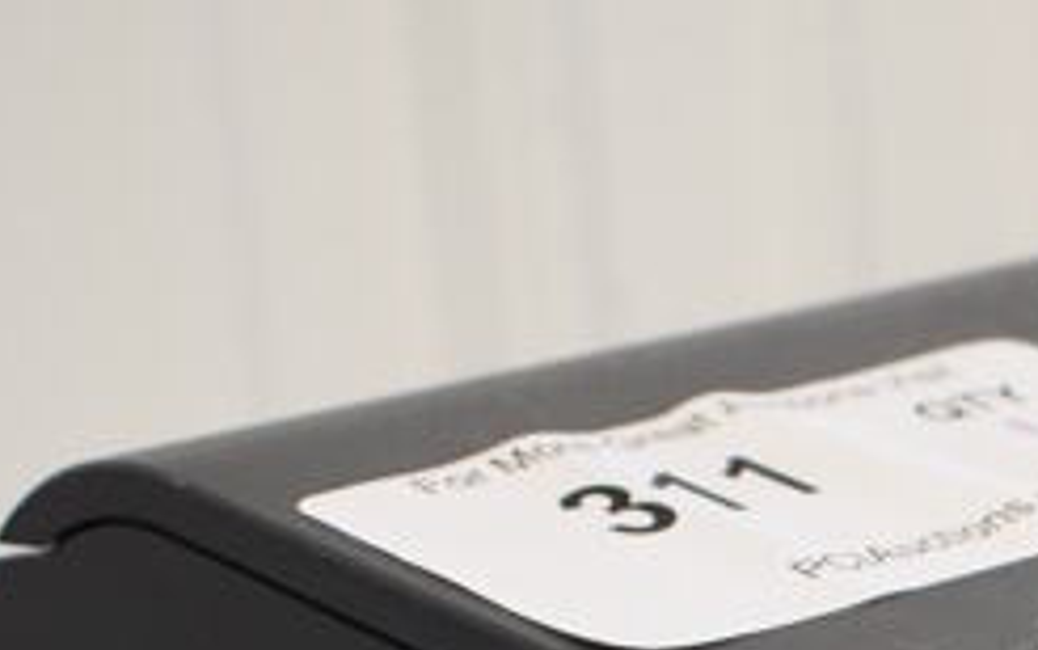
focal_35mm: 142
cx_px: 1135
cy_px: 1040
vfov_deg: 9.0
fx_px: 4016
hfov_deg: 14.4
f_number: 4
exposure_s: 1/125
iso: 1400
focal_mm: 25
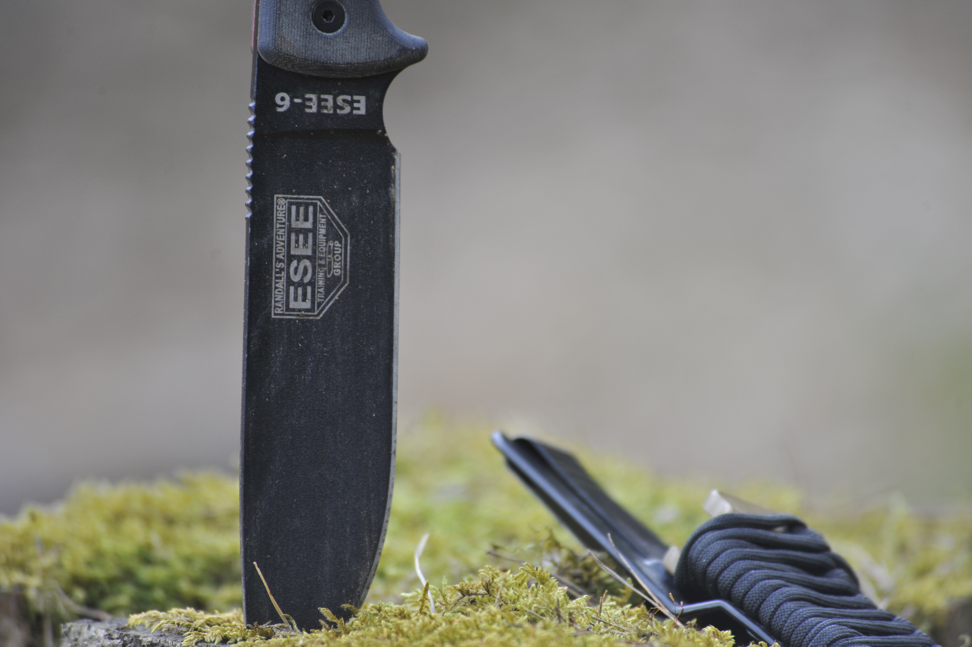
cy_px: 324
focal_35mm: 400
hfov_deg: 5.2
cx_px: 486
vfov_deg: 3.4
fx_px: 10793
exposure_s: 1/160
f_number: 6.3
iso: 800
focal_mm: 400
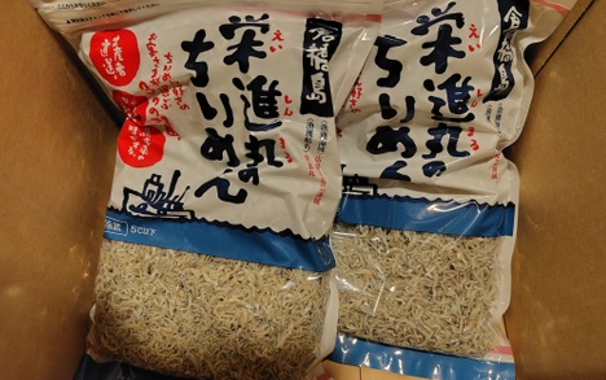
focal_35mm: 25
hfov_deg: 72.5
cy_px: 195
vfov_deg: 49.3
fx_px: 413
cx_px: 299
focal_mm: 5.6
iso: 2270
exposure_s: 1/120
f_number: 1.9
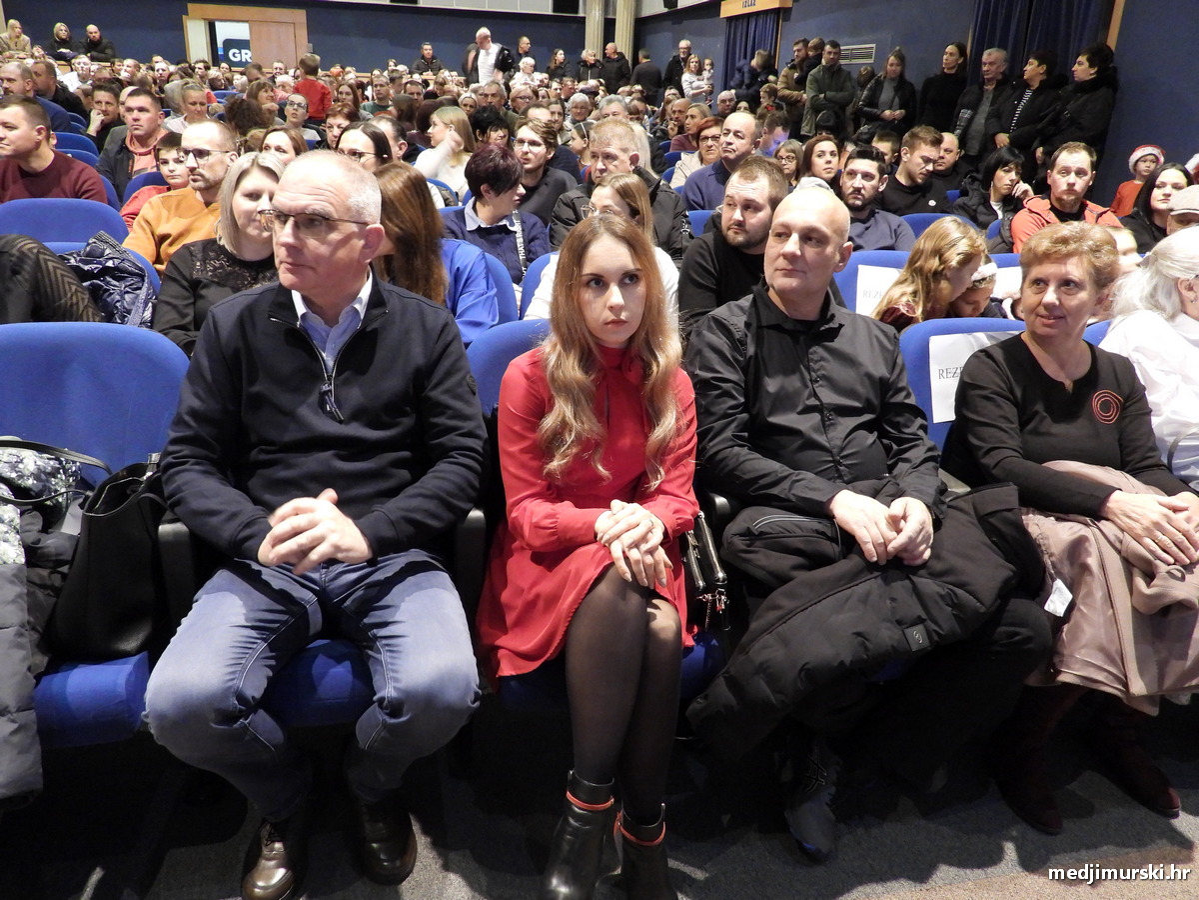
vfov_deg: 53.1
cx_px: 600
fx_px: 901
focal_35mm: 26
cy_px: 450
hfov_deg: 67.3
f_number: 2.8
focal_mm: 4.7
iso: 800
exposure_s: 1/8
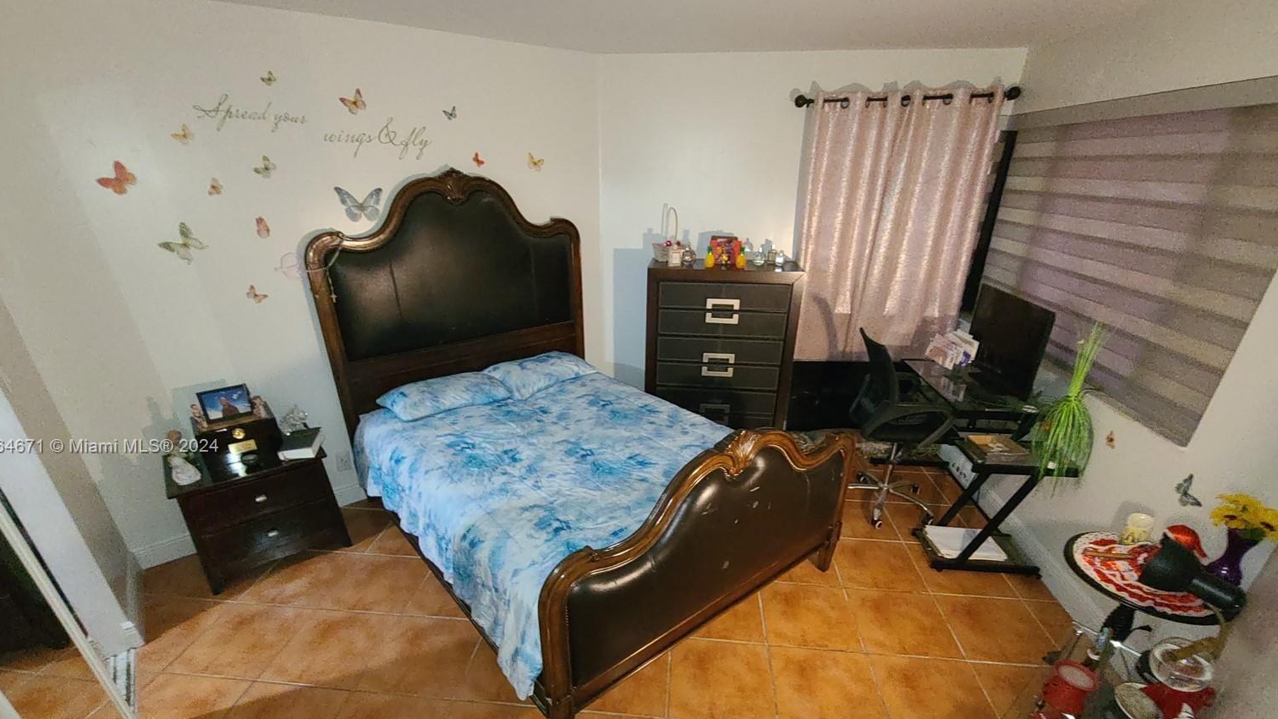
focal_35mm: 15
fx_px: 508
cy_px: 447
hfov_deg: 103.0
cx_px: 625
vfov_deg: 69.5
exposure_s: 1/21
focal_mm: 2.2
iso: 640
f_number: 2.2
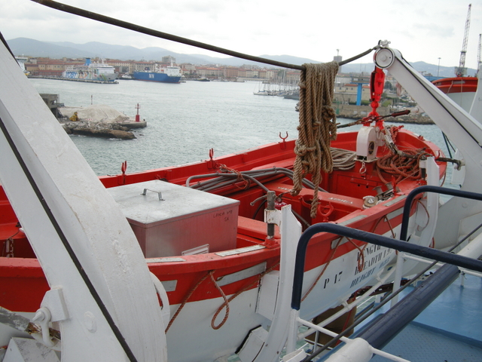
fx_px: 515
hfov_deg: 50.1
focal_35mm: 37
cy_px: 181
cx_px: 241
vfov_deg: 38.7
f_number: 2.8
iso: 64
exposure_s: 1/296
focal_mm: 7.9
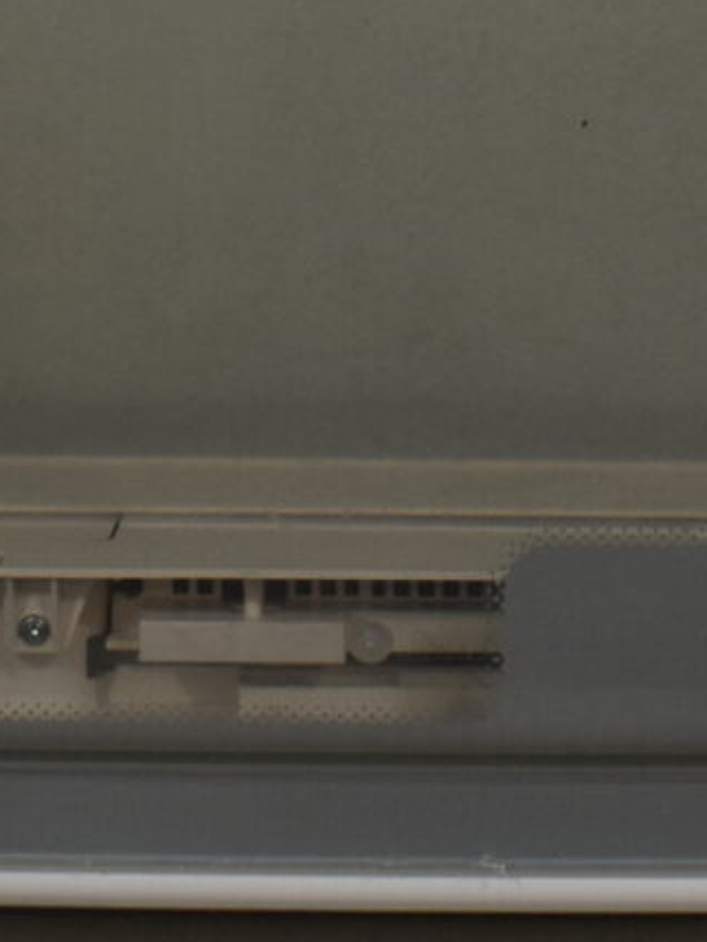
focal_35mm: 155
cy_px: -172
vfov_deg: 12.5
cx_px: 602
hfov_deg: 9.5
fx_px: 4219
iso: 320
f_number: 5.6
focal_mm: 18
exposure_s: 1/125
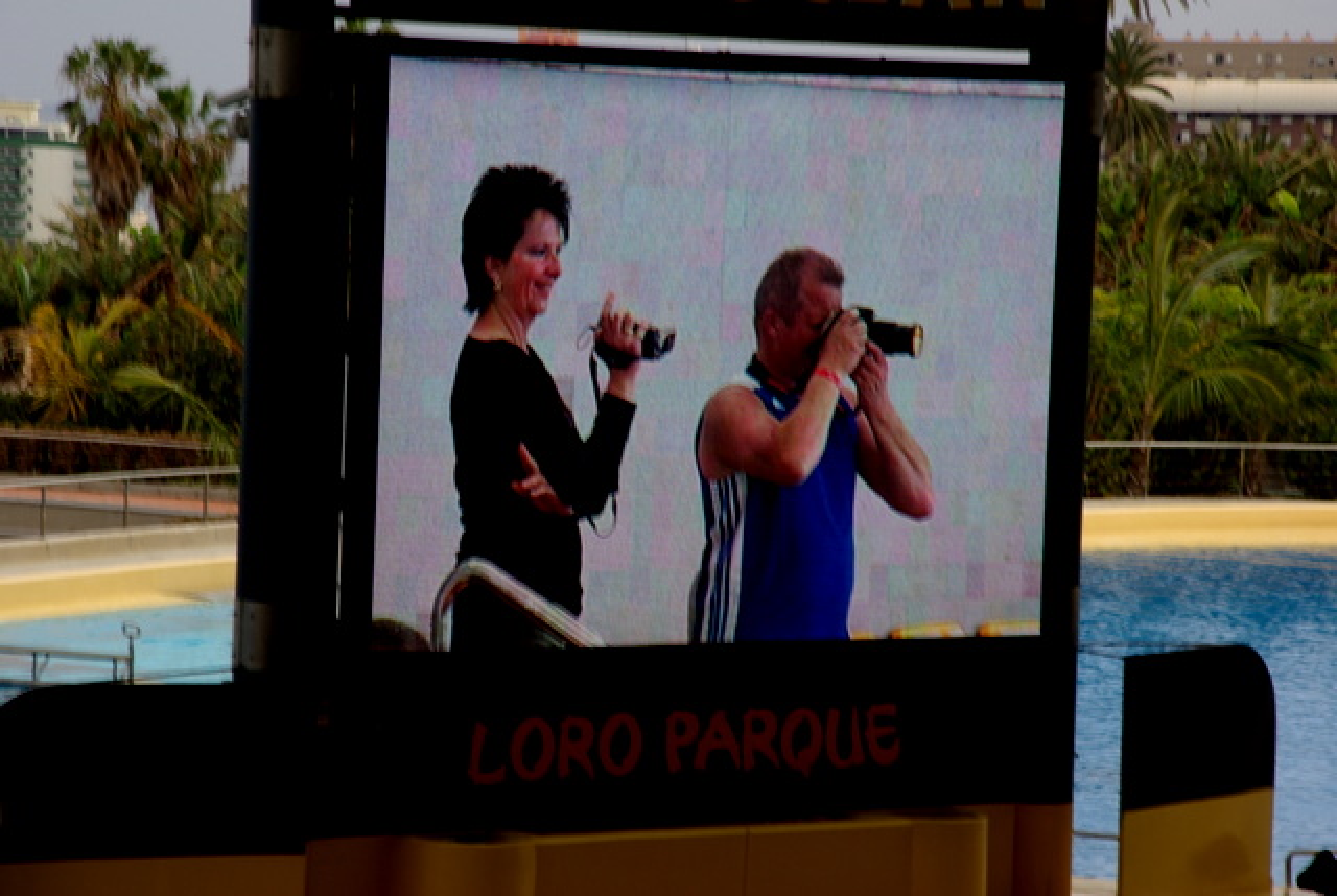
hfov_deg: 14.7
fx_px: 5189
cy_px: 448
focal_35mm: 140
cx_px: 668
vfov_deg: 9.9
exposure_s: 1/15
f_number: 16
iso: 100
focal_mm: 93
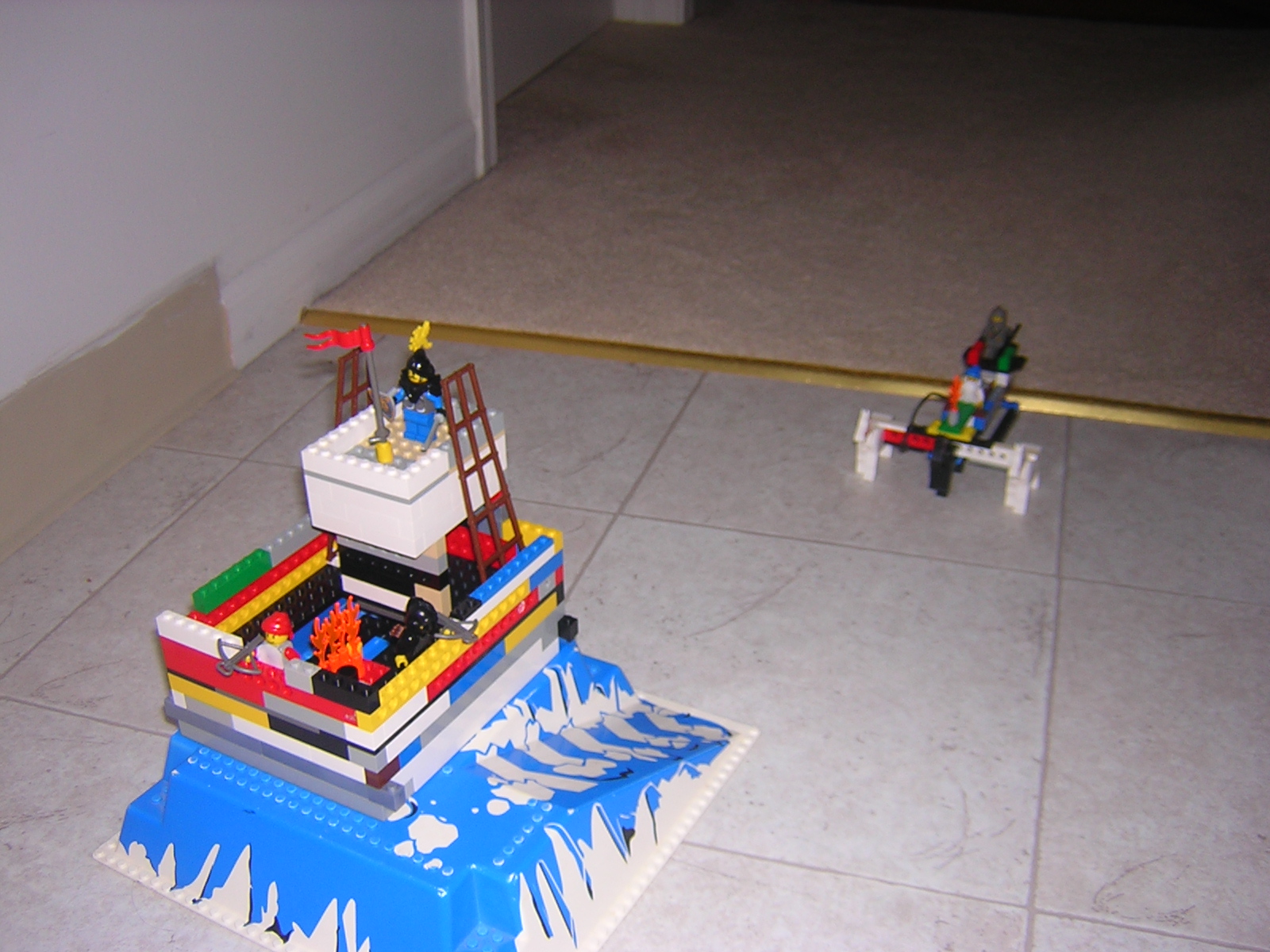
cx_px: 635
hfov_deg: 51.4
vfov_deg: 39.7
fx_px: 1321
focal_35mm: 36
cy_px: 476
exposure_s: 1/60.1
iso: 100
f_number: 2.6
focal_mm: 4.7
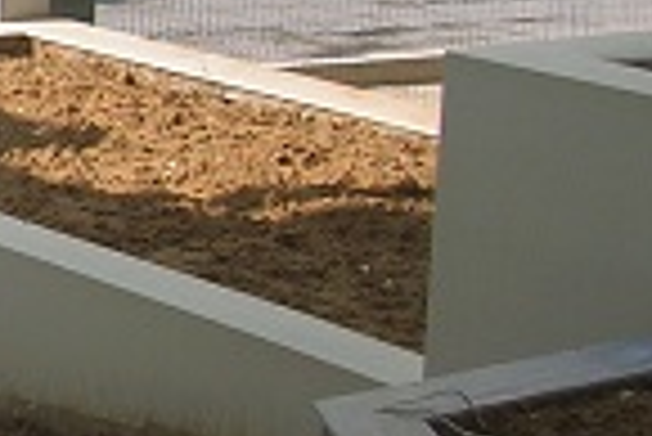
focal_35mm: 161
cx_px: -805
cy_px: 38
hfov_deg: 11.1
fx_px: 2919
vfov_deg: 8.5
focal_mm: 5.7
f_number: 4.9
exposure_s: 1/365
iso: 50
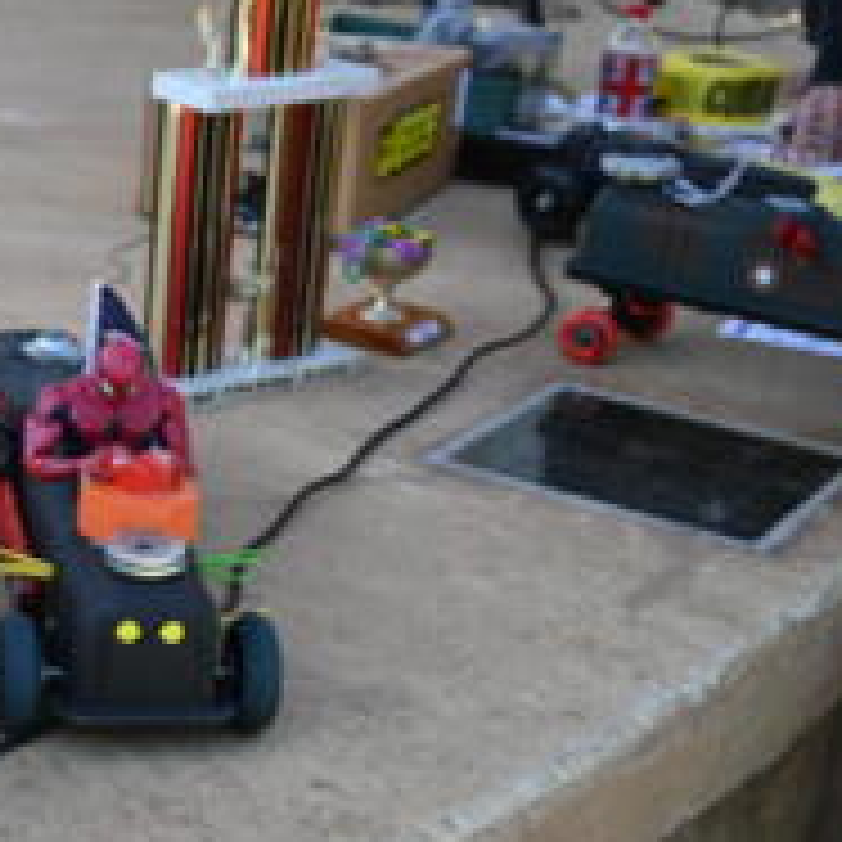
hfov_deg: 21.6
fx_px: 2064
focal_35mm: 75
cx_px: -131
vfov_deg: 23.0
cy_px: 565
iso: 200
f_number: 5.6
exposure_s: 1/250
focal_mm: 33
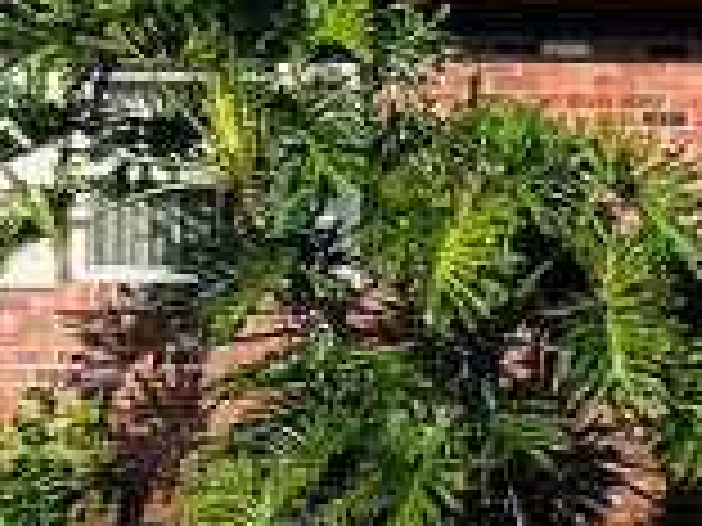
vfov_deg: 8.7
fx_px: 3468
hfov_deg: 9.5
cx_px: 1962
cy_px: 351
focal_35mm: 171
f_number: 1.5
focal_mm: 5.7
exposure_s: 1/3571
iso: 50
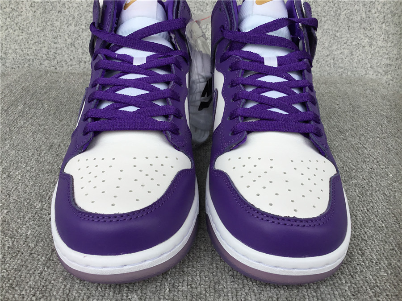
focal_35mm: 31
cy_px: 150
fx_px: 360
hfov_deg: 58.4
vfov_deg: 45.4
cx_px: 201
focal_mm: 3.3
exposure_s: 1/275
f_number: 2.4
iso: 25
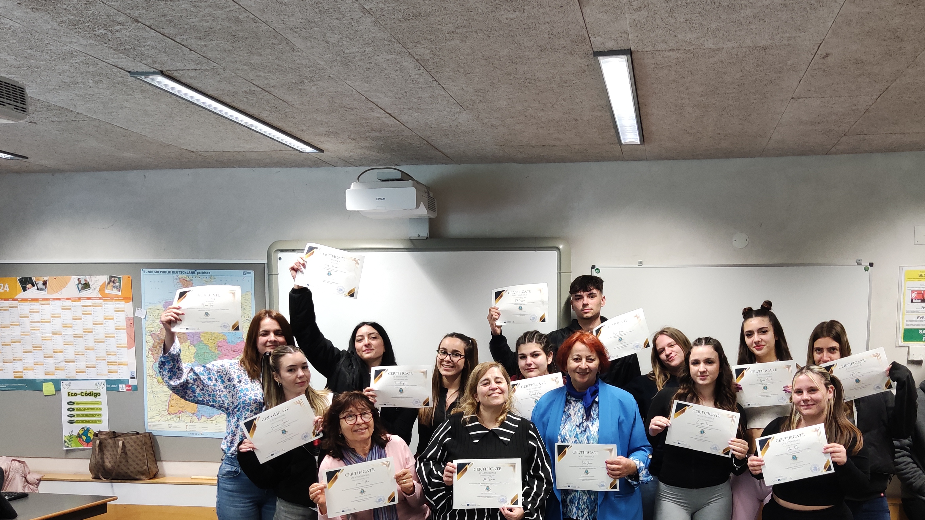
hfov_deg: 56.4
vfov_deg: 32.8
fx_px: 858
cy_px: 412
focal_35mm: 35
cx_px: 531
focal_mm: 4.71
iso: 300
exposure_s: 1/50
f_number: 1.79
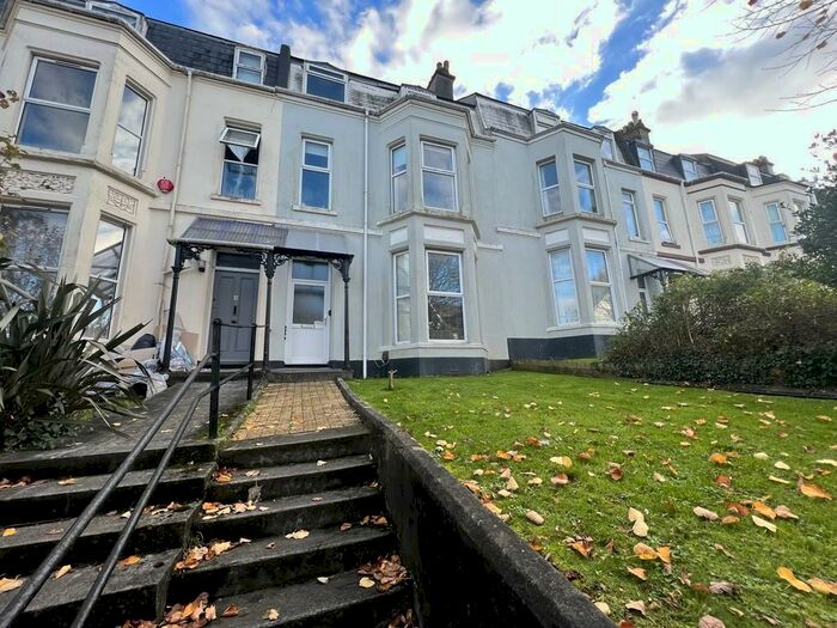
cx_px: 418
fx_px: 314
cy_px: 314
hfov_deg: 106.2
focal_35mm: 13
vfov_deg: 89.9
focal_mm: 1.57
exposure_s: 1/290
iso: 32
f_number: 1.8
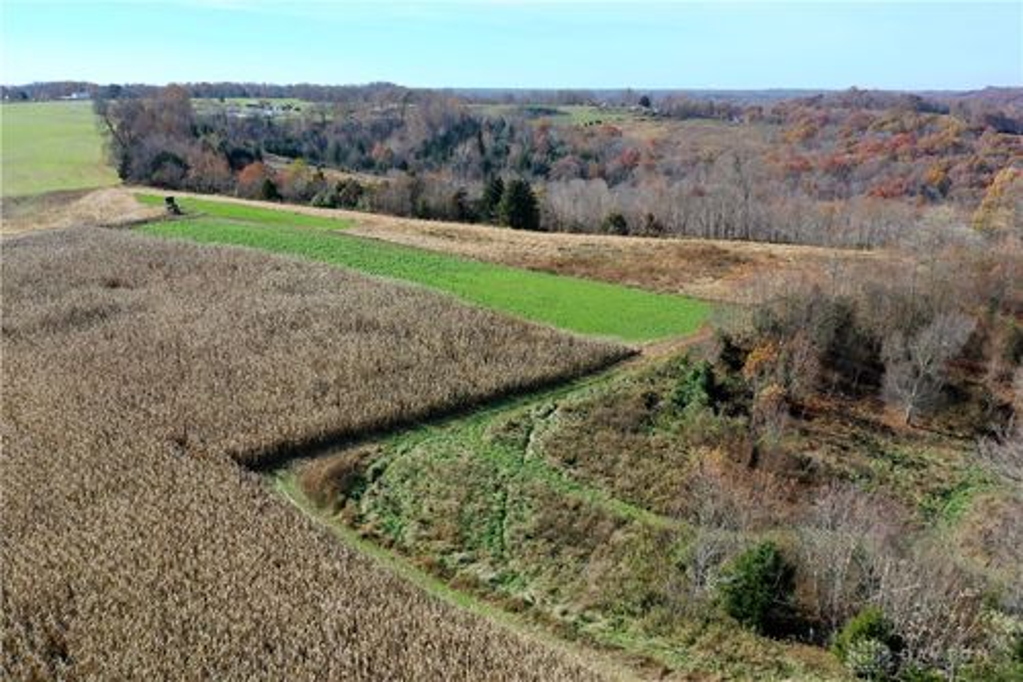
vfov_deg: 46.4
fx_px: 795
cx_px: 512
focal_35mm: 28
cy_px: 341
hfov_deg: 65.5
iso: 100
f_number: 5.6
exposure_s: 1/320
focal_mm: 10.26
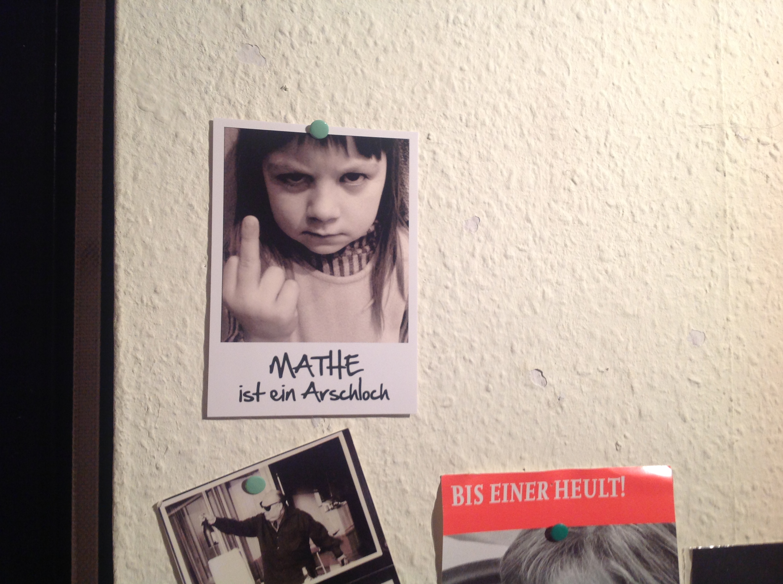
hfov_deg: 52.7
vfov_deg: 40.6
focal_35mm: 35
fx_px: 791
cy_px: 292
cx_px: 392
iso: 80
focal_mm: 4.28
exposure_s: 1/15
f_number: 2.4
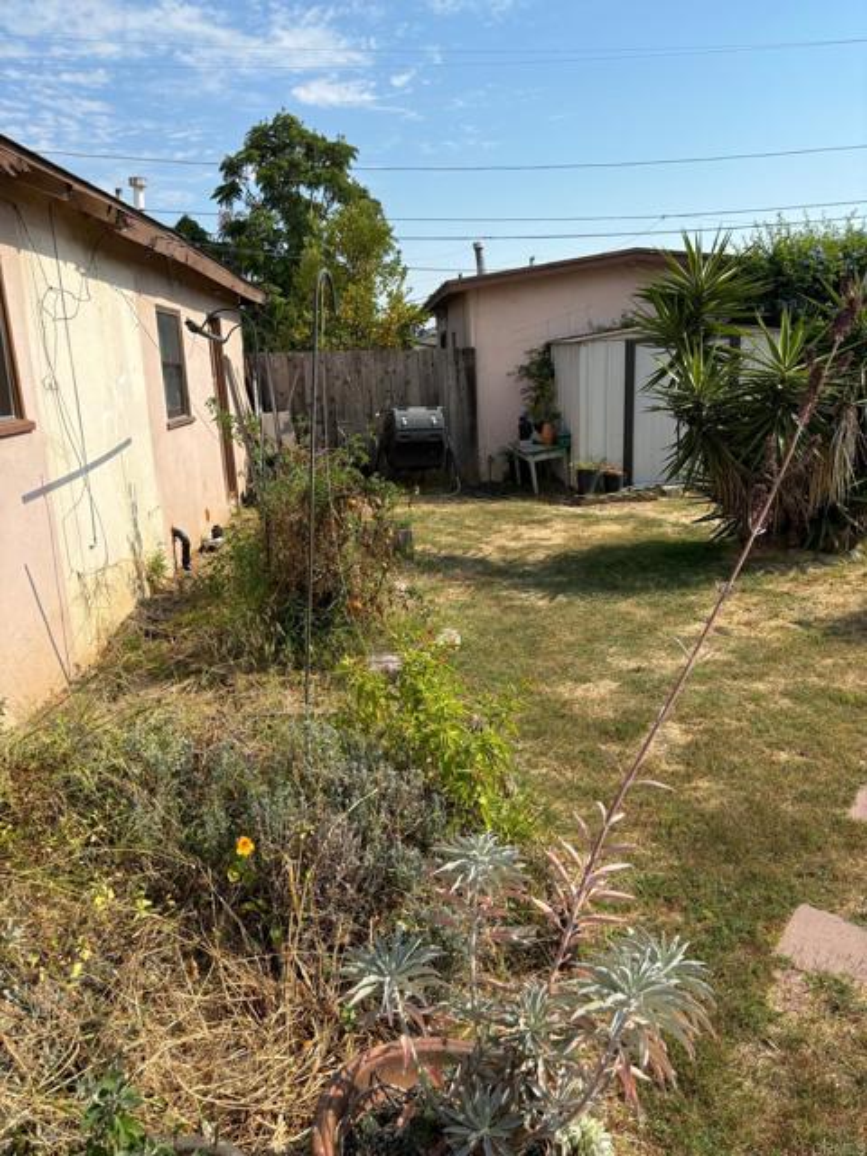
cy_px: 578
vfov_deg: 67.3
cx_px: 434
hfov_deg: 53.1
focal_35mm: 26
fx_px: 868
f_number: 1.6
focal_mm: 5.96
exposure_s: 1/2933
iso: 50
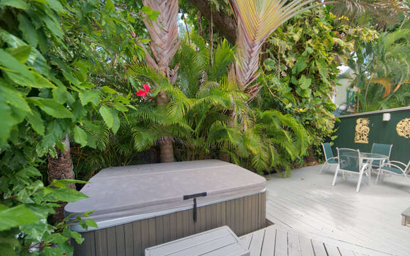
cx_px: 248
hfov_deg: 100.0
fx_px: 168
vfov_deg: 74.4
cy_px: 144
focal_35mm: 15
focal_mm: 12
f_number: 7.1
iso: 1250
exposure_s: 1/500
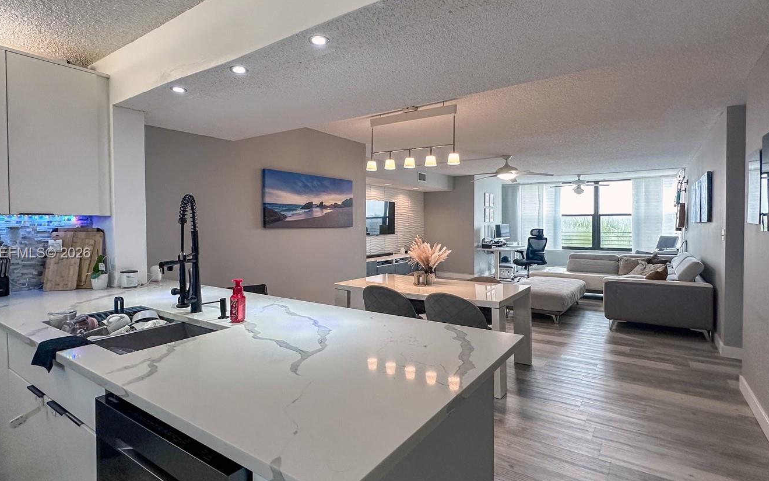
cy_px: 254
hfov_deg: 91.1
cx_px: 375
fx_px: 377
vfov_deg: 64.9
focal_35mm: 18
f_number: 2.2
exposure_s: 1/60
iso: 160
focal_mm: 2.22
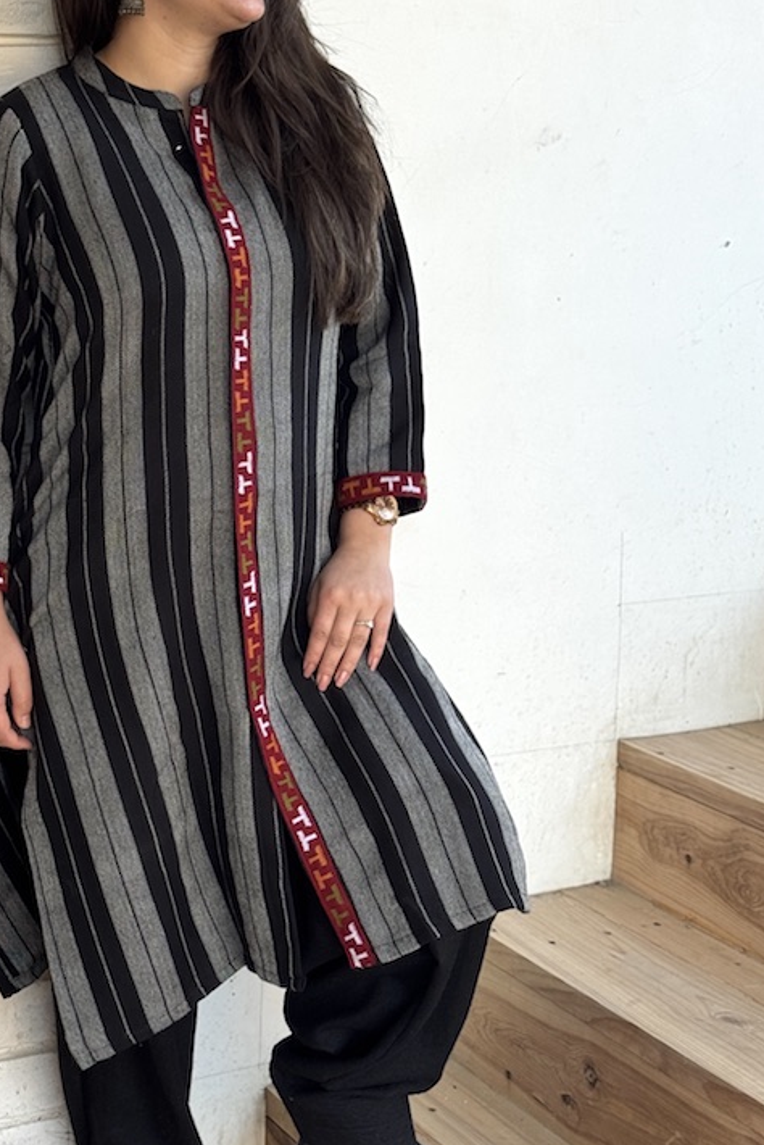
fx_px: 2226
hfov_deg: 19.4
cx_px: 222
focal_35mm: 70
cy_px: 518
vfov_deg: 28.8
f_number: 1.78
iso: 64
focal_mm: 6.76
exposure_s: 1/213
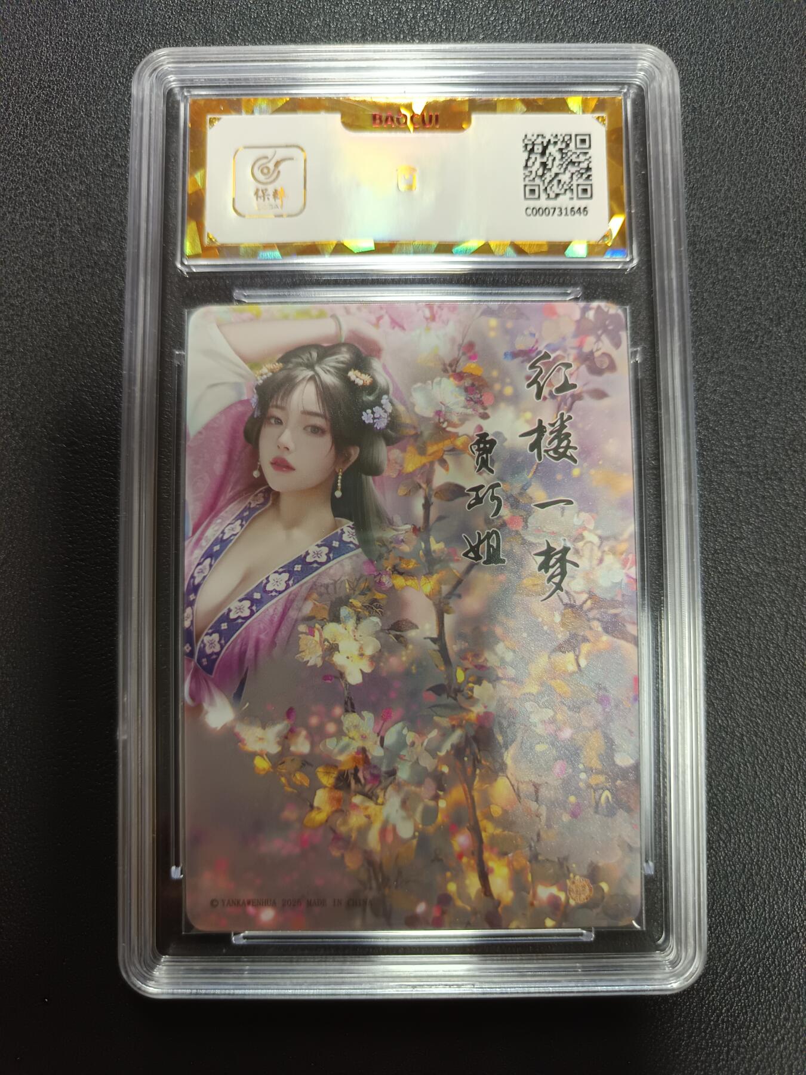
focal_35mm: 24
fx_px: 745
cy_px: 538
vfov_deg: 71.6
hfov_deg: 56.8
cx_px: 403
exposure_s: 1/50
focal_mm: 5.31
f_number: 1.7
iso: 715
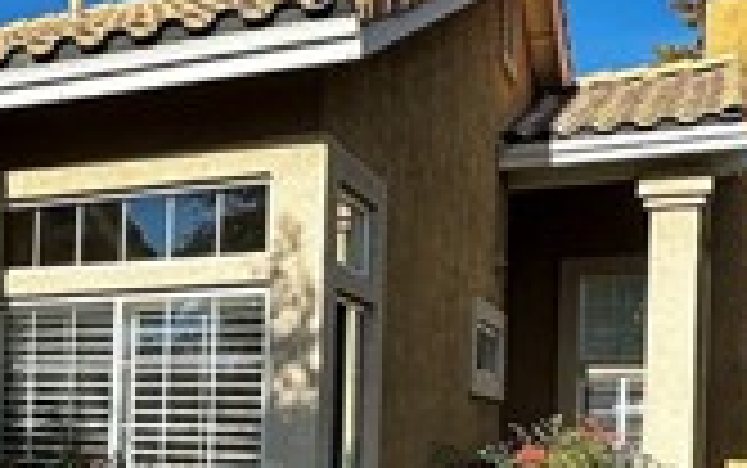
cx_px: -68
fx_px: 1161
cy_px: 439
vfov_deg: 22.1
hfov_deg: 31.7
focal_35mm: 57
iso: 50
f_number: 2.2
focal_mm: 2.22
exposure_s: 1/1350
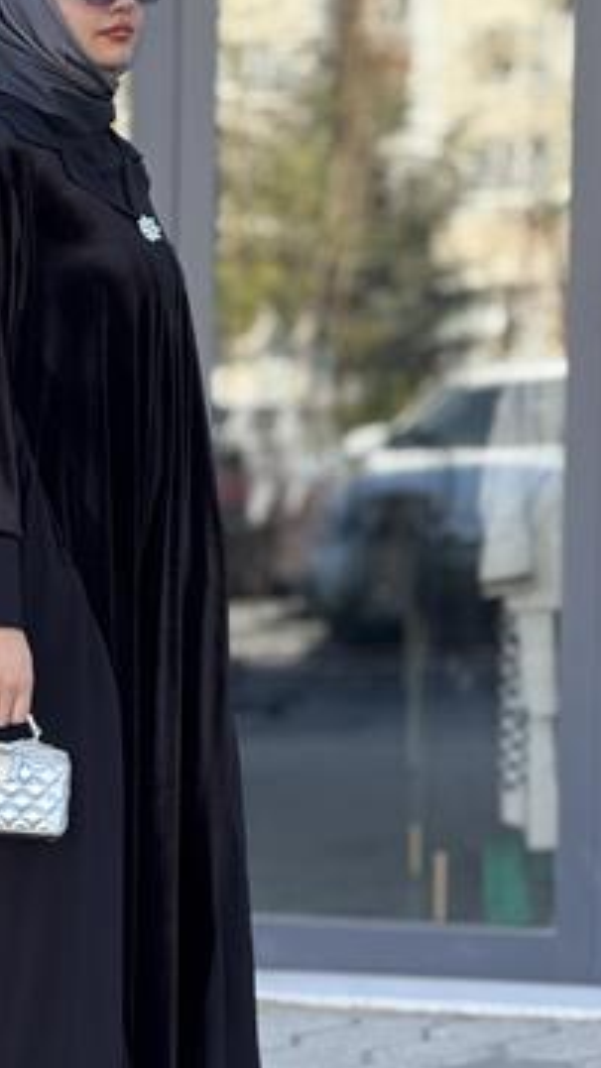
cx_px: 86
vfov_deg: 11.1
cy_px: 626
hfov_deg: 6.3
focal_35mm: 194
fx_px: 5495
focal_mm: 15.66
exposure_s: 1/144
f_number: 2.8
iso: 64
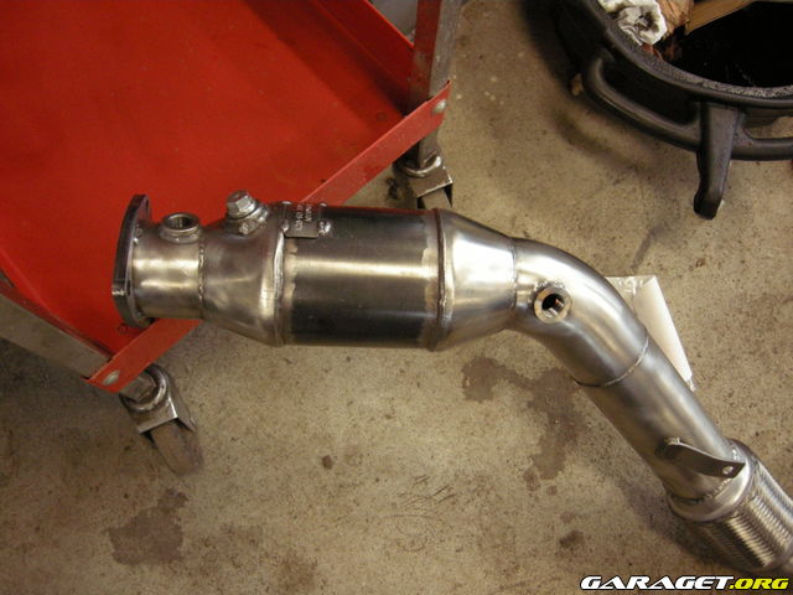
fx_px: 802
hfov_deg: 52.6
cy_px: 298
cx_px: 396
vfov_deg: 40.7
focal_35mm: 35
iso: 400
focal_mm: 7.5
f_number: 2.7
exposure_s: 1/38.8
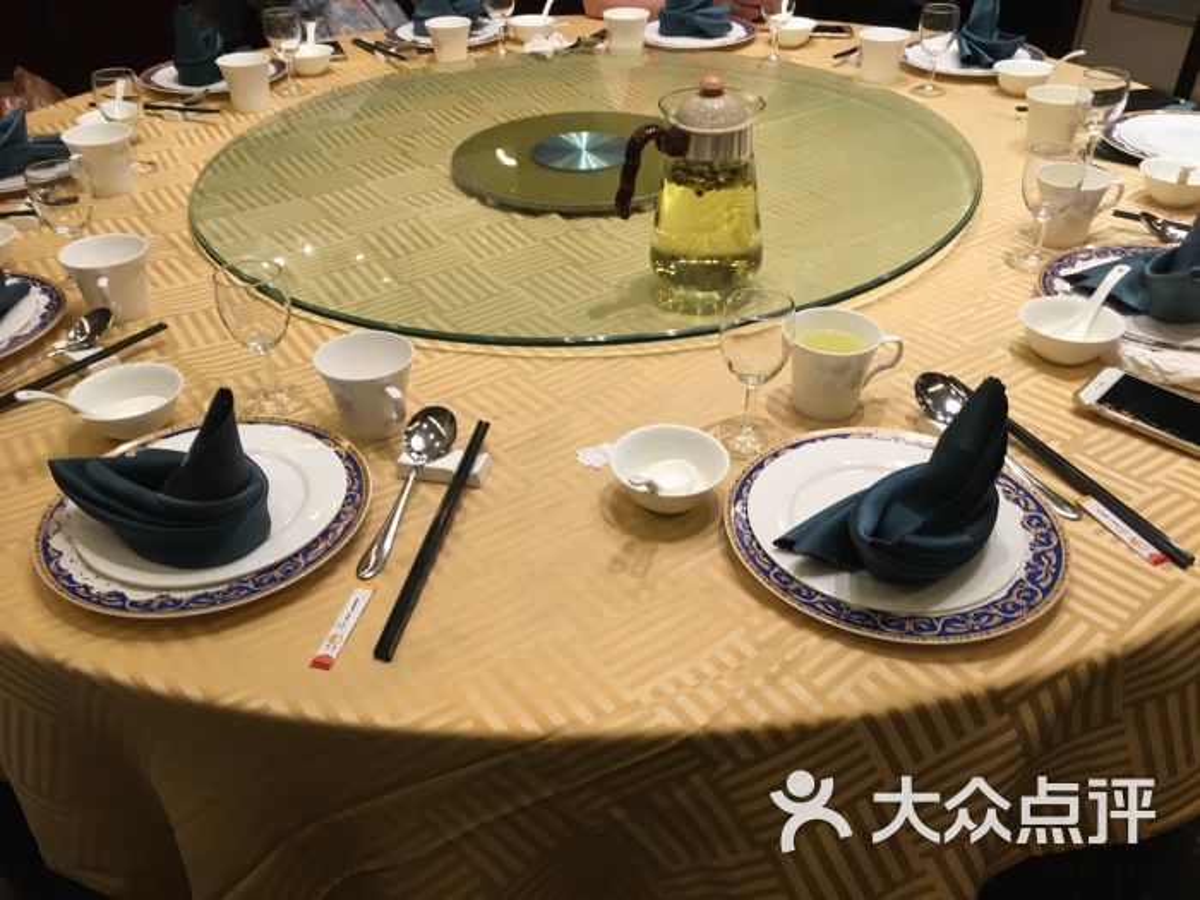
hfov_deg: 61.7
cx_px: 600
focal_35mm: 29
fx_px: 1005
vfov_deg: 48.2
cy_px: 450
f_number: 2.2
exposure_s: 1/33
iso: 80
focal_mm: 4.15
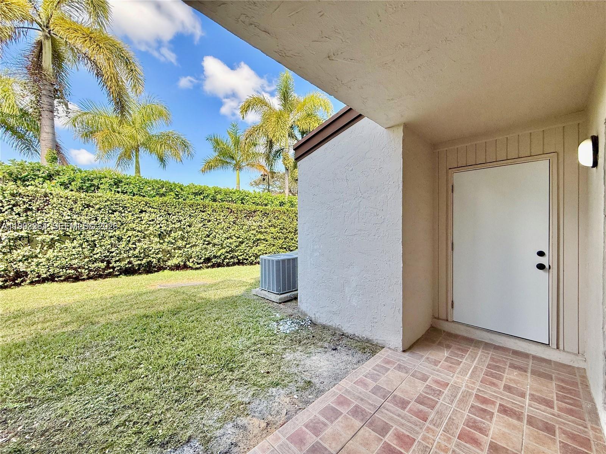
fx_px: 245
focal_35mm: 14
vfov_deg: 85.7
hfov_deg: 102.1
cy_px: 227
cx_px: 303
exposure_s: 1/448
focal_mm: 2.22
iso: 64
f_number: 2.2
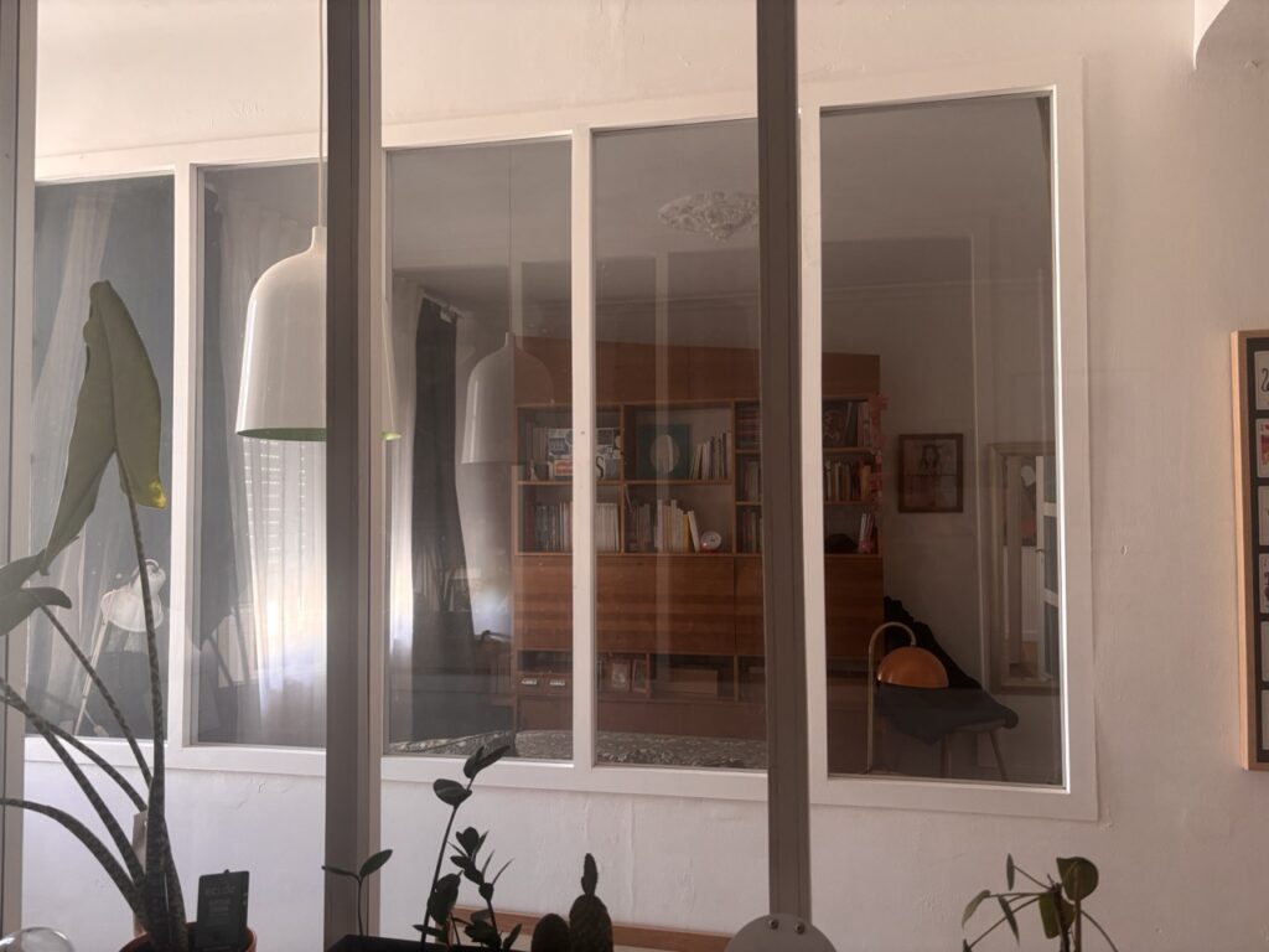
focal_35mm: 26
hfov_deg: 67.3
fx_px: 953
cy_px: 476
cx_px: 634
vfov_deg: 53.1
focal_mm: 5.96
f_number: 1.6
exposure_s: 1/60
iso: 160
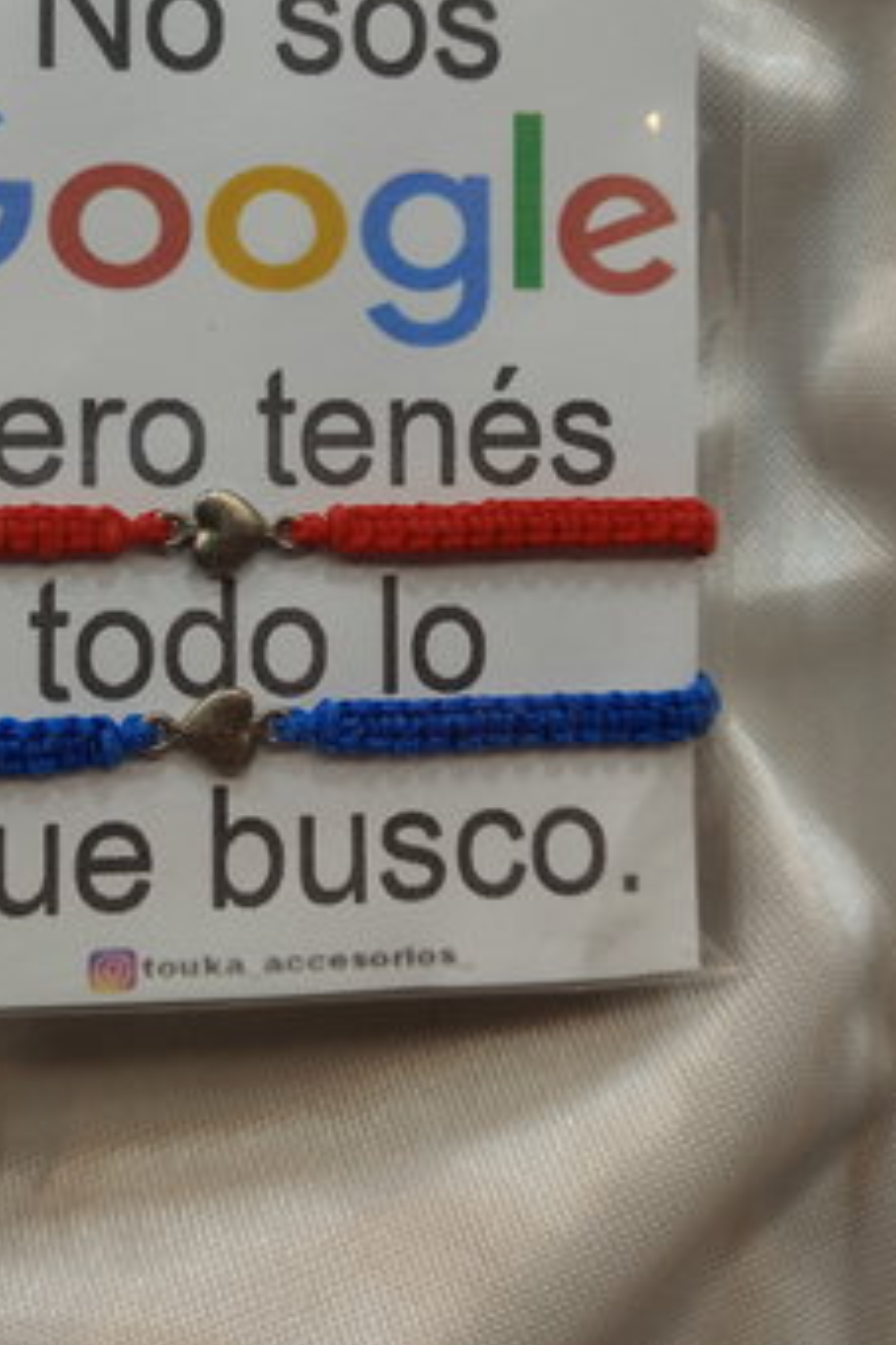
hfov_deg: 33.7
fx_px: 1457
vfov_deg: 48.6
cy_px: 436
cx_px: 261
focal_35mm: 39
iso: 80
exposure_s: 1/100
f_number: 1.8
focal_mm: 5.59
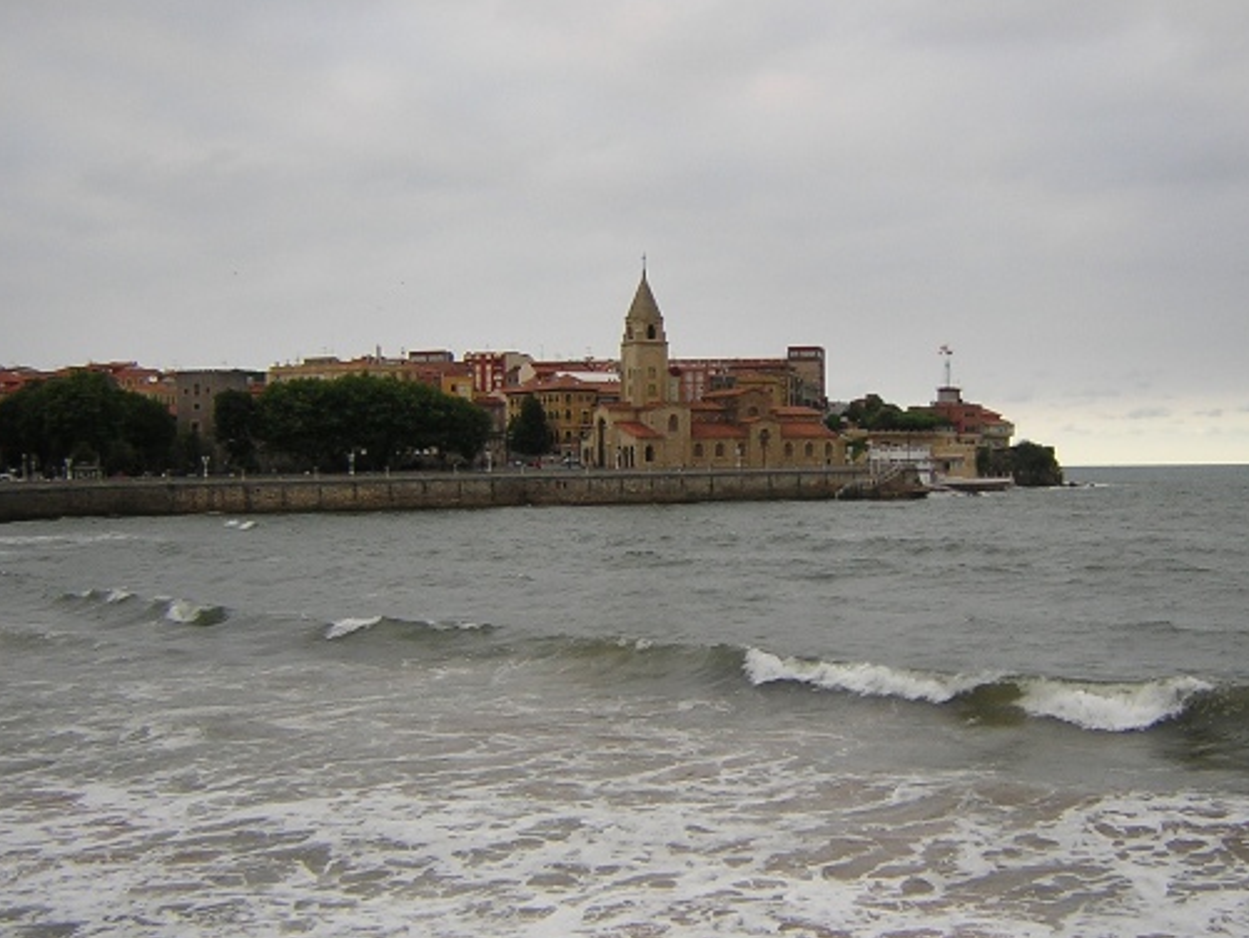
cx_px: 765
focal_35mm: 46
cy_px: 496
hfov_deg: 41.0
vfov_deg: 31.5
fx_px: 1660
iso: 100
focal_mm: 4.7
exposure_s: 1/131
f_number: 2.6
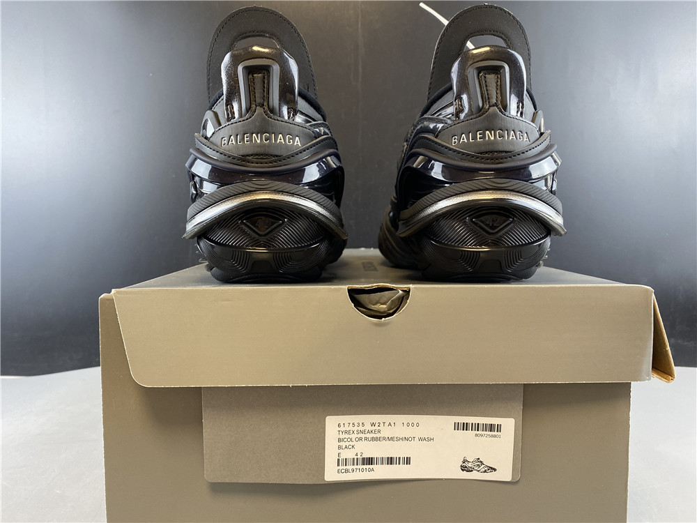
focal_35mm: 26
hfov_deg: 67.3
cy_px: 262
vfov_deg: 53.1
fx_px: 524
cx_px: 348
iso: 100
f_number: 1.8
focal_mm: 4.25
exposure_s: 1/50
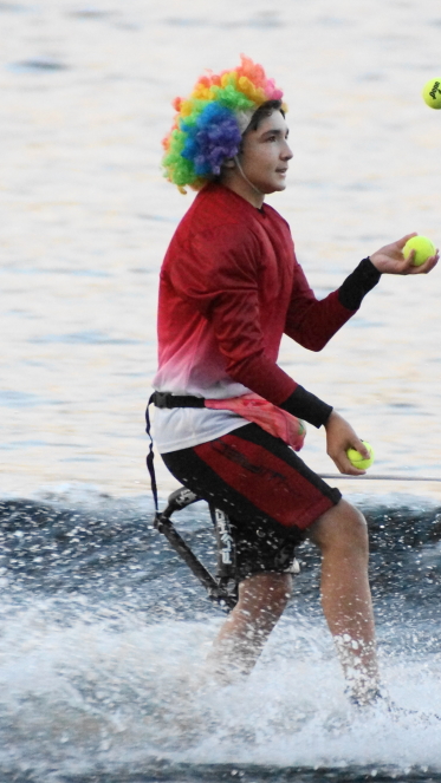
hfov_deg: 2.1
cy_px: 391
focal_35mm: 592
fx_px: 12305
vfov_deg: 3.6
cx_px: 310
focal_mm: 250
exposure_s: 1/400
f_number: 6.3
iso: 1600
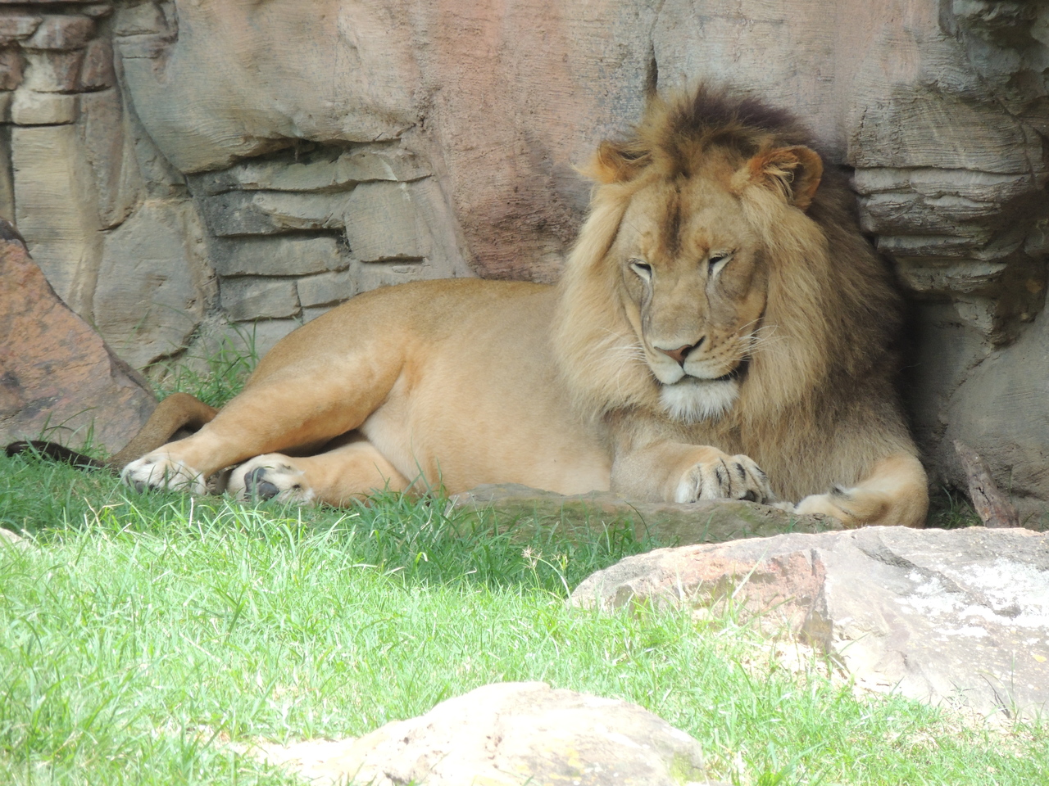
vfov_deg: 2.7
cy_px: 393
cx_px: 524
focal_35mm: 550
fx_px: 16667
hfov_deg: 3.6
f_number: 4.9
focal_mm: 98.1
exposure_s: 1/250
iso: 320
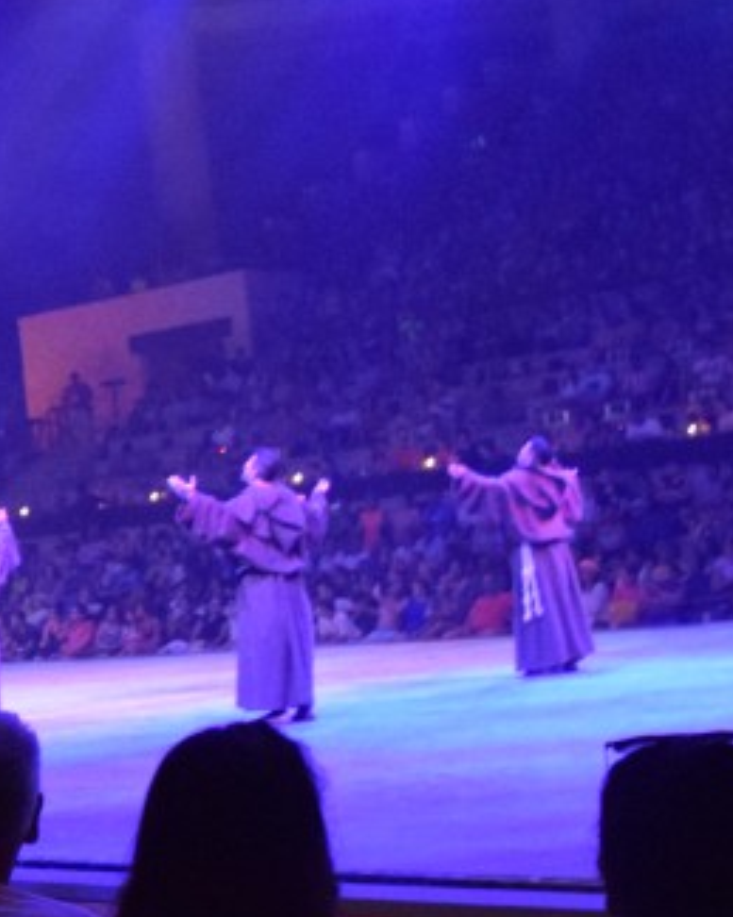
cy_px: 490
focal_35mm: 80
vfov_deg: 23.9
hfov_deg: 16.8
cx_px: -467
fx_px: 2170
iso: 6400
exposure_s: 1/15
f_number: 3.5
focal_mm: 18
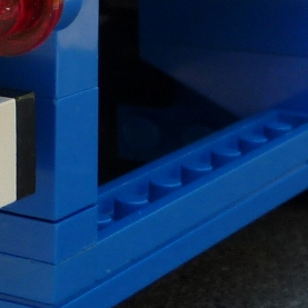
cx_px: -285
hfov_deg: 10.3
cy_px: -264
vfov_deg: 10.4
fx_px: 1580
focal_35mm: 157
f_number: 4
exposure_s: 1/200
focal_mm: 4.8
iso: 100
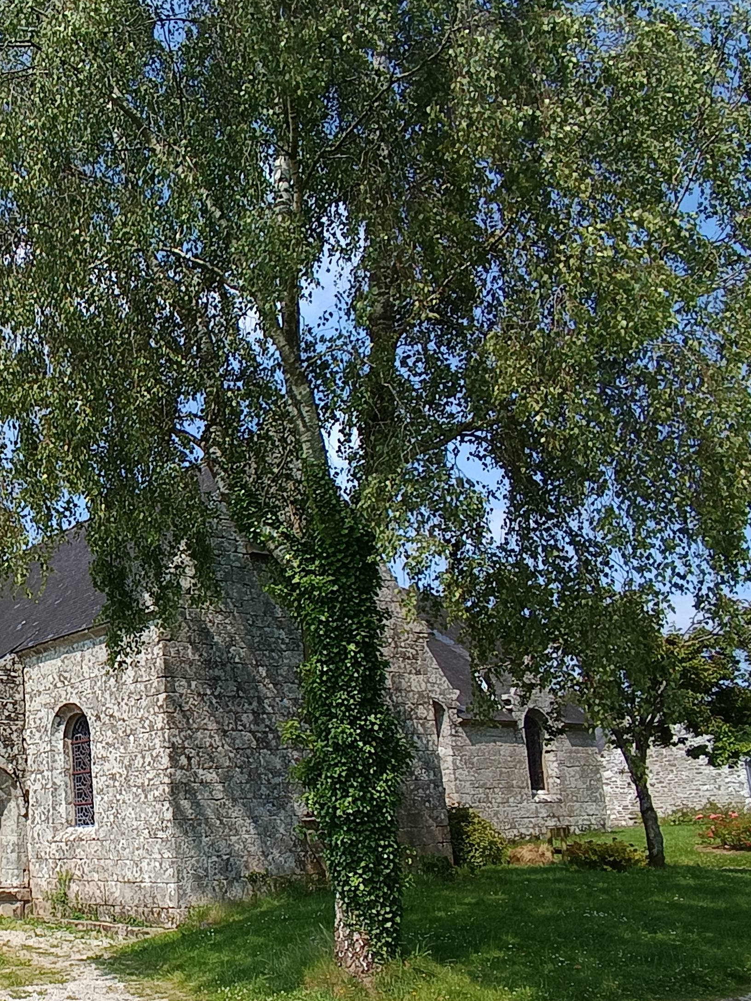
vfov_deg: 71.3
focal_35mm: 24
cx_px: 29
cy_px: 561
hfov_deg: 48.5
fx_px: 694
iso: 50
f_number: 2.2
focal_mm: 1.65
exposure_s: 1/711
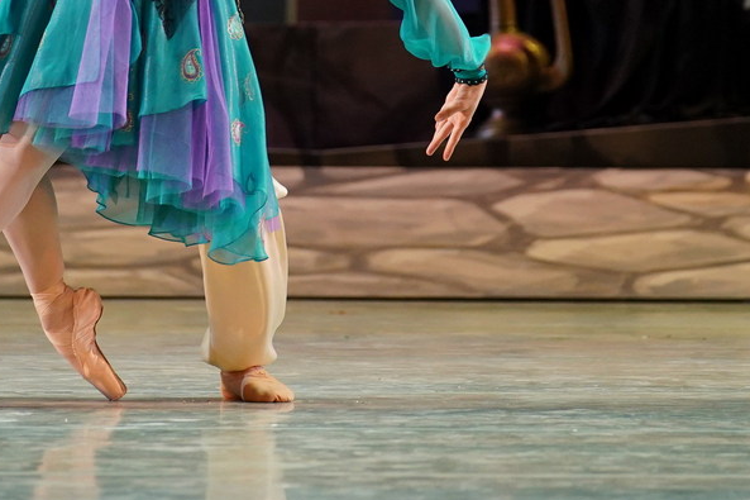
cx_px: 326
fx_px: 10788
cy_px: -125
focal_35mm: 518
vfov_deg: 2.6
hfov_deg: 4.0
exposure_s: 1/800
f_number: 2.8
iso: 2000
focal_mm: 192
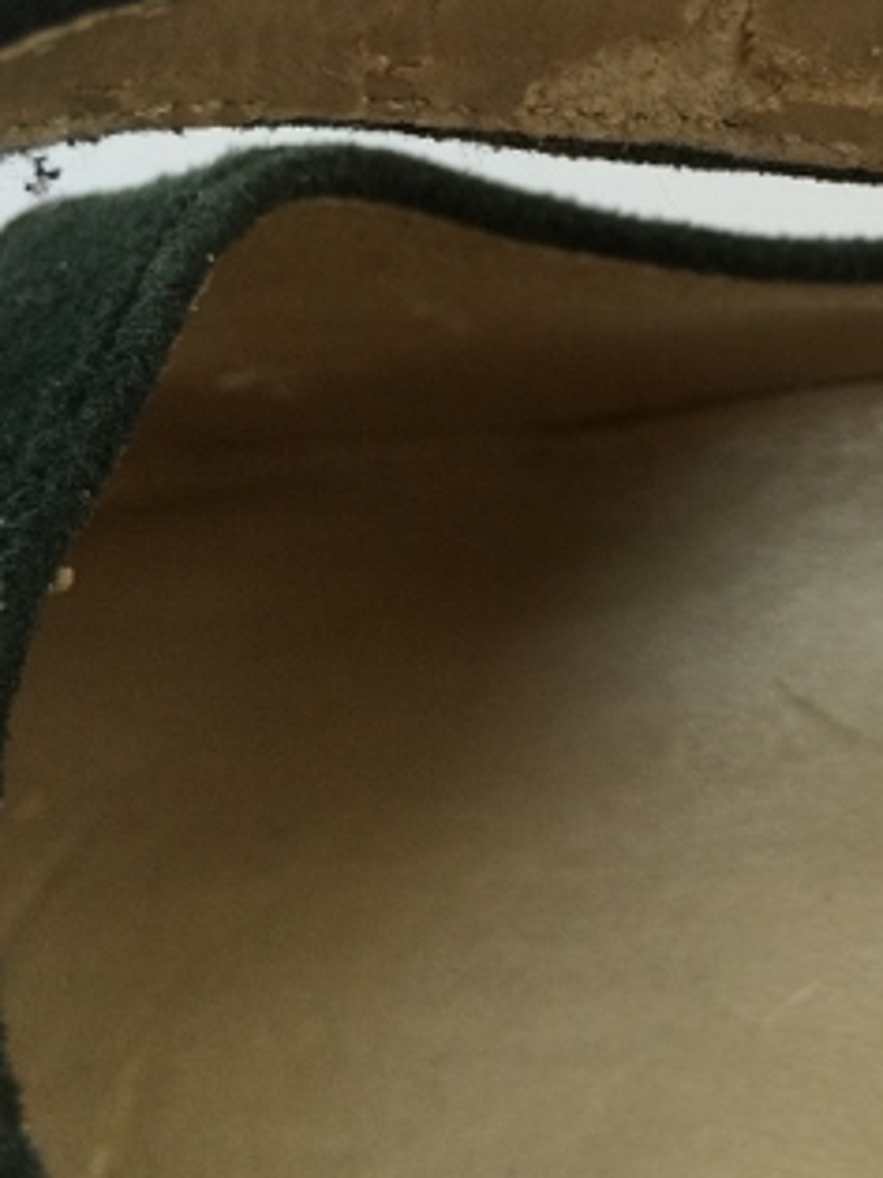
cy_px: 273
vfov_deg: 32.0
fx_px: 2008
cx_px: 868
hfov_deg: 23.8
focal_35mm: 59
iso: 64
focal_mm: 4.15
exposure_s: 1/120
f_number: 2.2
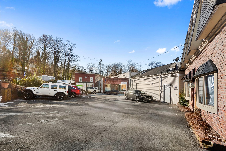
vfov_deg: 77.3
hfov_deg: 100.4
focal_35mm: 15
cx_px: 113
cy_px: 76
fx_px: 94
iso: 400
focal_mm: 10
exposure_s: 1/1250
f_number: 8
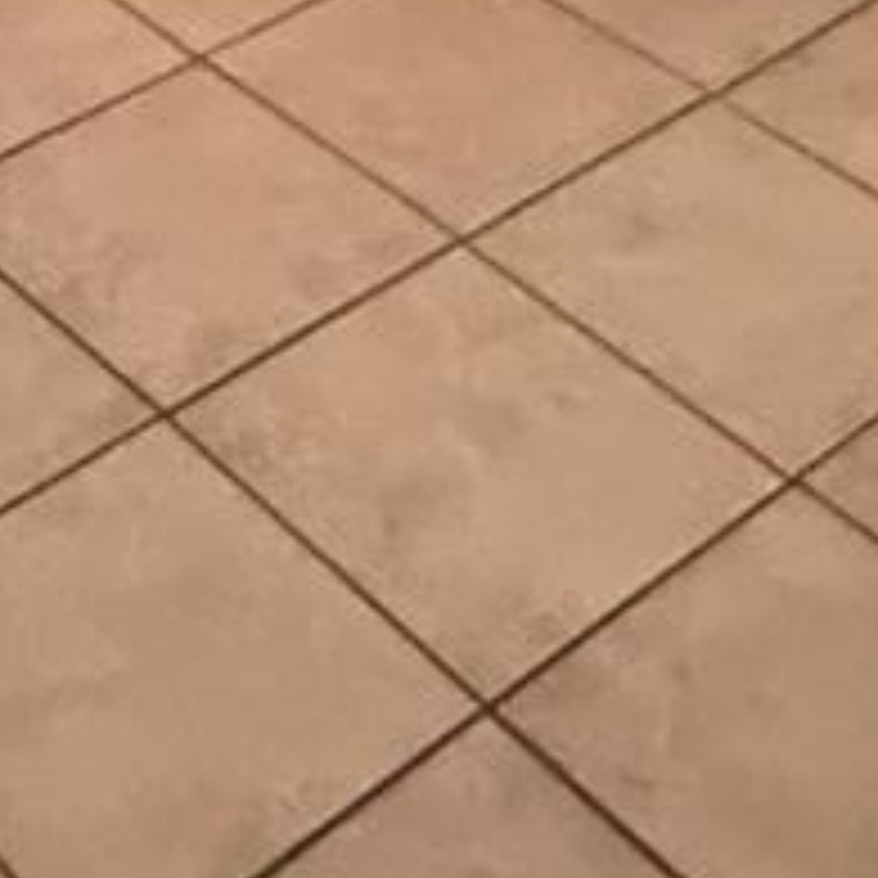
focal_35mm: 95
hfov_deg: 17.8
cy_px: -1416
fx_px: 2726
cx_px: -23
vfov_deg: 12.6
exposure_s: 1/40
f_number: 2.2
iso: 1250
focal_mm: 2.22
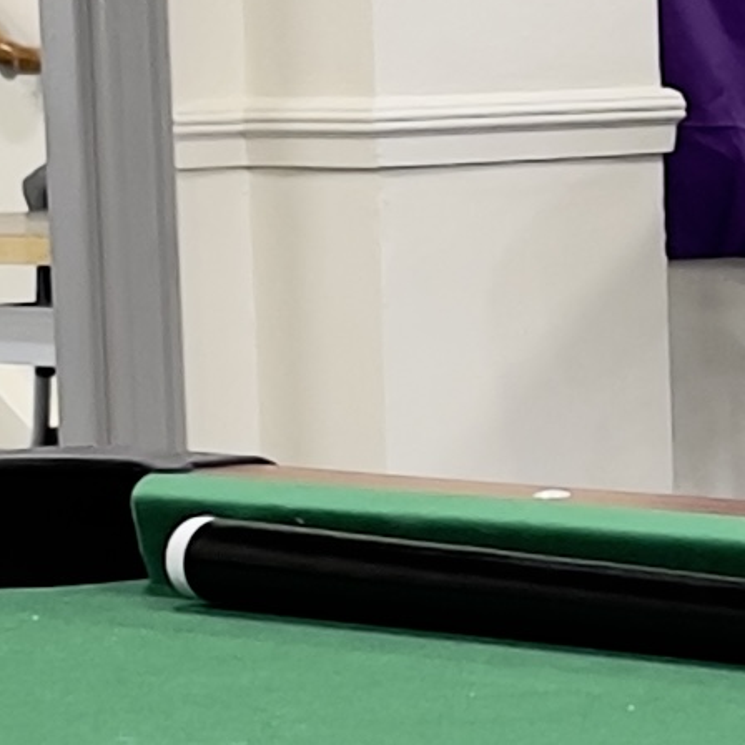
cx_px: 1011
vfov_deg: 8.5
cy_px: 442
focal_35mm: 207
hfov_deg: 8.3
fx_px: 5040
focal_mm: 5.1
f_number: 1.6
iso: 100
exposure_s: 1/60
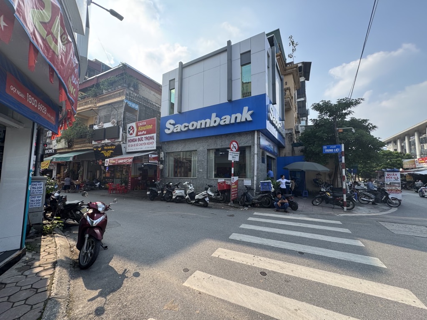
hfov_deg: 102.1
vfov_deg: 85.7
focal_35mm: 14
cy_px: 160
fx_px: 173
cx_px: 214
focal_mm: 2.22
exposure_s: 1/418
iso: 50
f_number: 2.2
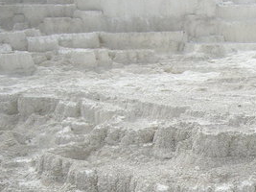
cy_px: 202
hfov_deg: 20.9
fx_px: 673
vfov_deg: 15.8
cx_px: 254
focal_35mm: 91
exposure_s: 1/500
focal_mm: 6.2
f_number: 4.3
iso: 50
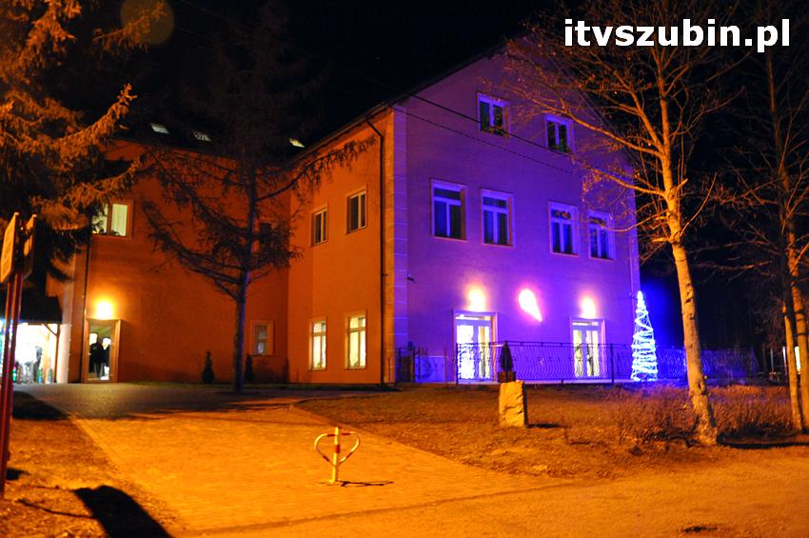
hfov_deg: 59.5
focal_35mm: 32
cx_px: 404
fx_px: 707
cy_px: 269
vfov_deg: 41.6
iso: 2000
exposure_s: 1/1.3
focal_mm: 21
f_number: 3.8
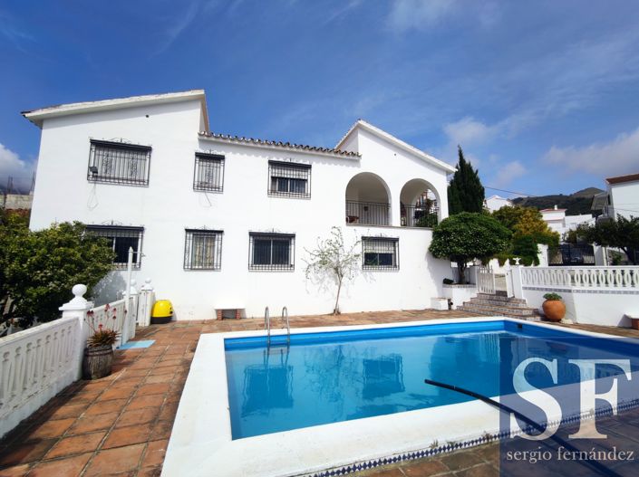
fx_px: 295
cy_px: 238
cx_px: 320
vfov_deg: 78.0
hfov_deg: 94.6
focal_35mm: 16
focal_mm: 2.35
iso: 100
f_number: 2.2
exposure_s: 1/1529
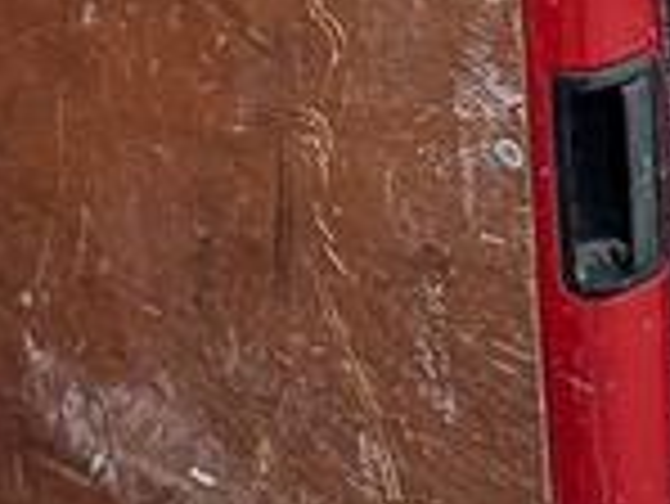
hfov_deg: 22.9
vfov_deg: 15.2
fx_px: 1627
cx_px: 126
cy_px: -410
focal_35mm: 84
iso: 40
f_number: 2.2
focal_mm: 2.22
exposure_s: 1/175
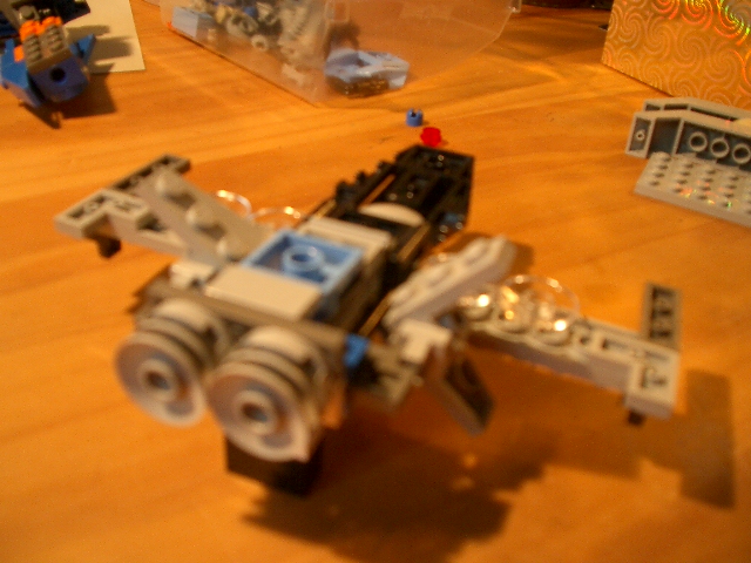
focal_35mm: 35
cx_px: 376
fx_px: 759
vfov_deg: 40.7
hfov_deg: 52.6
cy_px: 282
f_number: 2.6
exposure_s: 1/20
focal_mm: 5.8
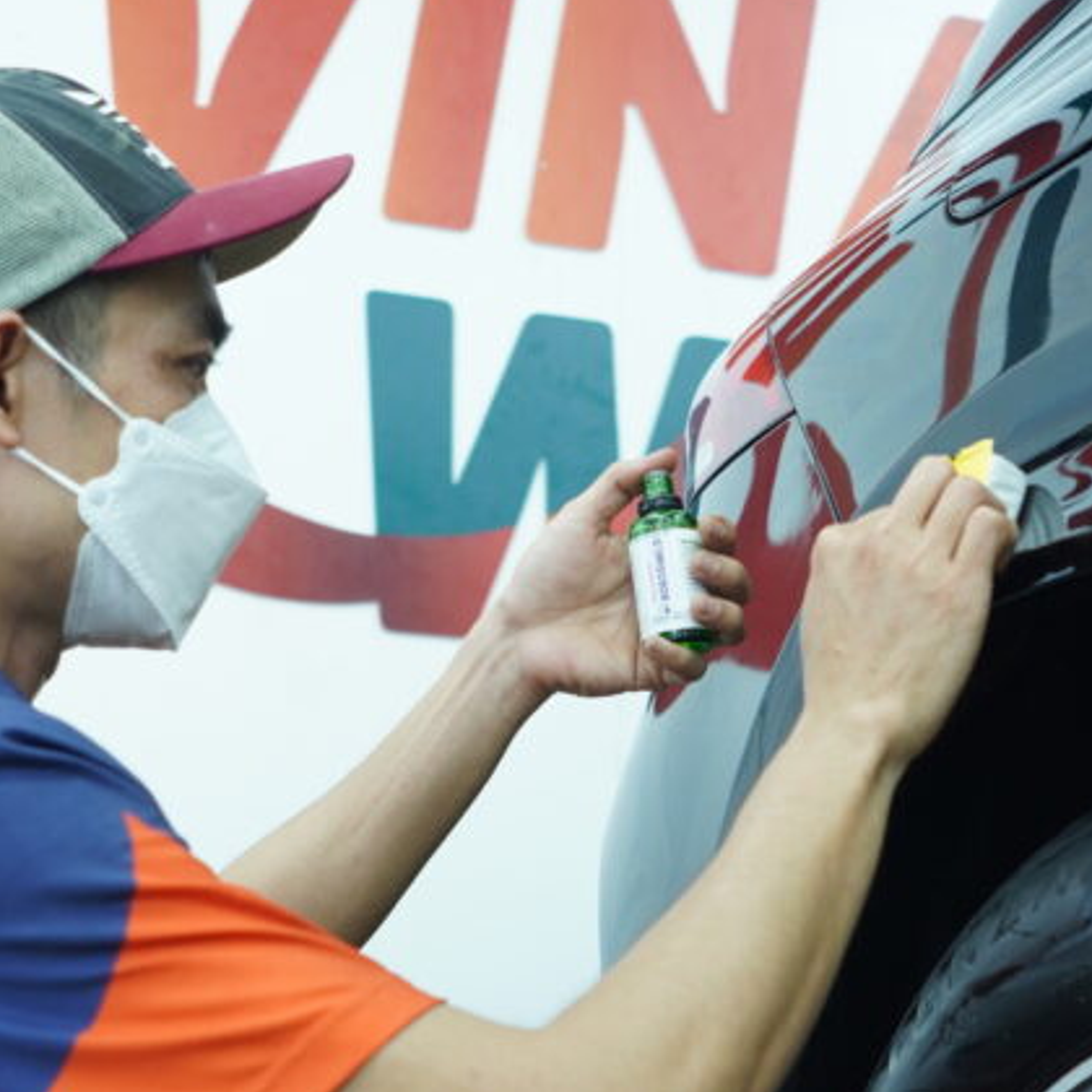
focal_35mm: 87
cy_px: 582
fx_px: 3105
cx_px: 577
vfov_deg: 19.9
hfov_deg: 19.9
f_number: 2.8
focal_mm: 28
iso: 500
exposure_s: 1/250
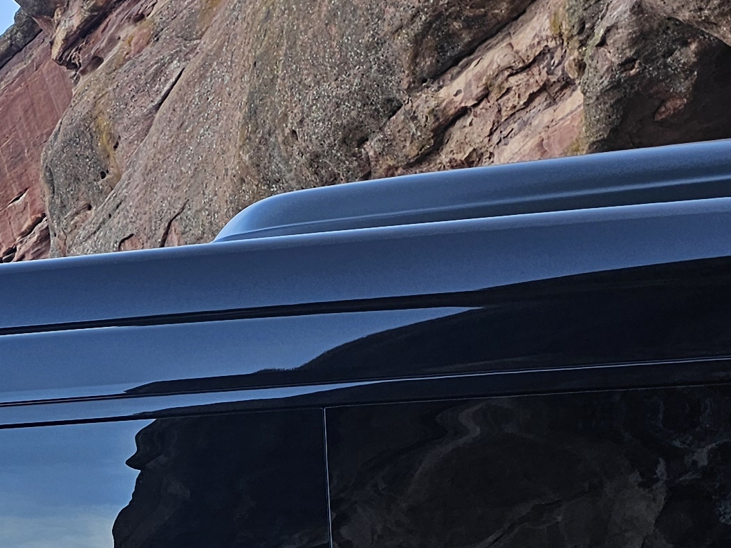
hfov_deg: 21.0
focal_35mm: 87
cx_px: -142
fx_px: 1837
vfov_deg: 16.4
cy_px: 639
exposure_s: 1/180
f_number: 1.7
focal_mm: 6.3
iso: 25
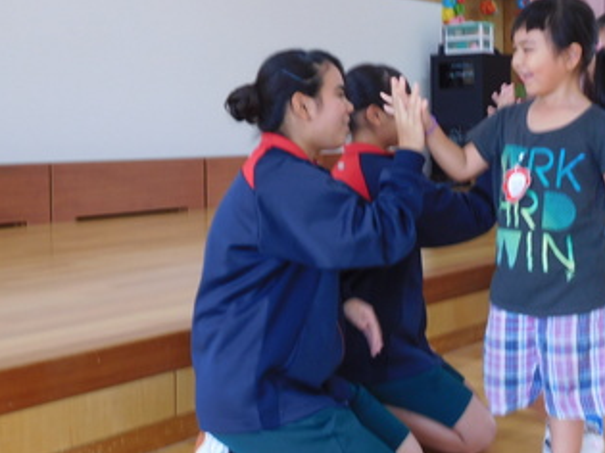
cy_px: 157
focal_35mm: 61
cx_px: 442
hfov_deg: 31.2
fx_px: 1066
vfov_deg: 23.9
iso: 140
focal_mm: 7.1
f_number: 3.9
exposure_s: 1/30
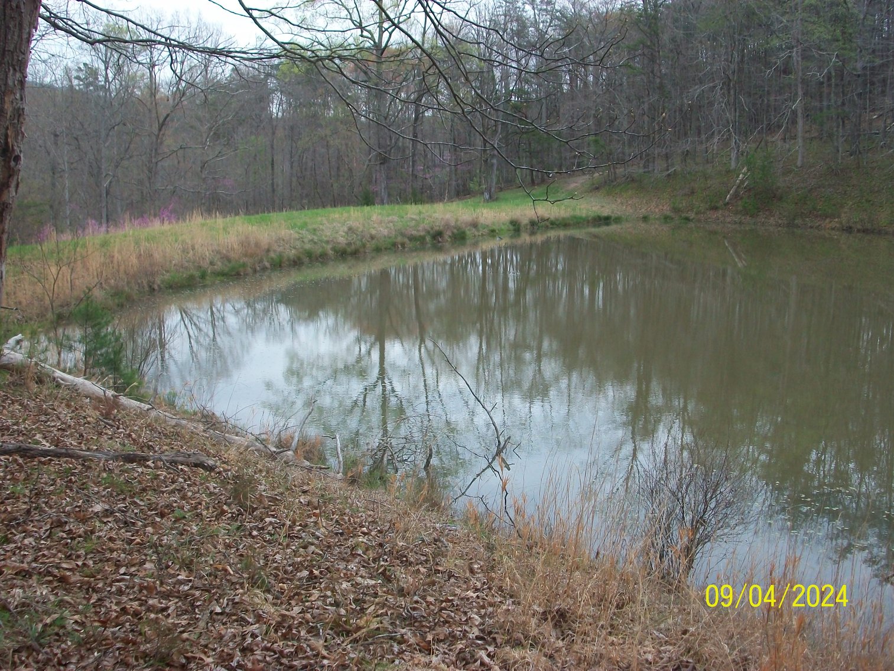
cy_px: 336
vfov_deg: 34.4
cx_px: 447
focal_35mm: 42
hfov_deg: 44.8
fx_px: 1085
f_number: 3.2
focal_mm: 7.1
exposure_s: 1/160
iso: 80
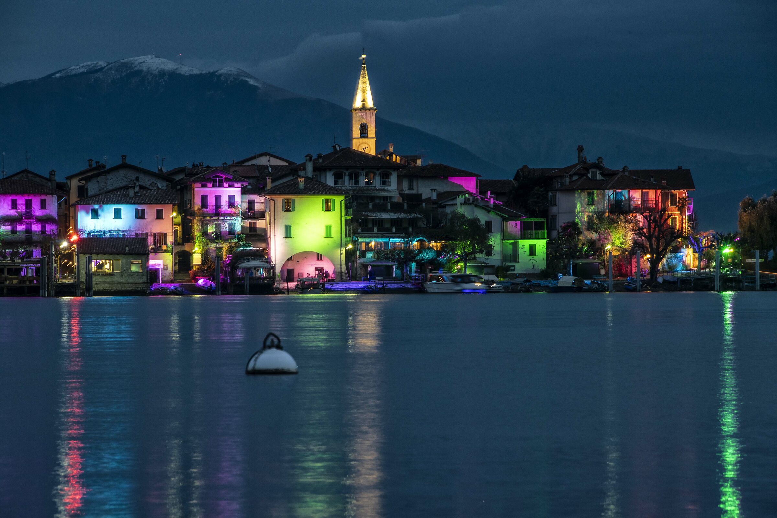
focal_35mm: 225
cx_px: 388
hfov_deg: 9.1
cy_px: 259
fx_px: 4856
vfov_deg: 6.1
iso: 200
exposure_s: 1.6
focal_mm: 150
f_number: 11
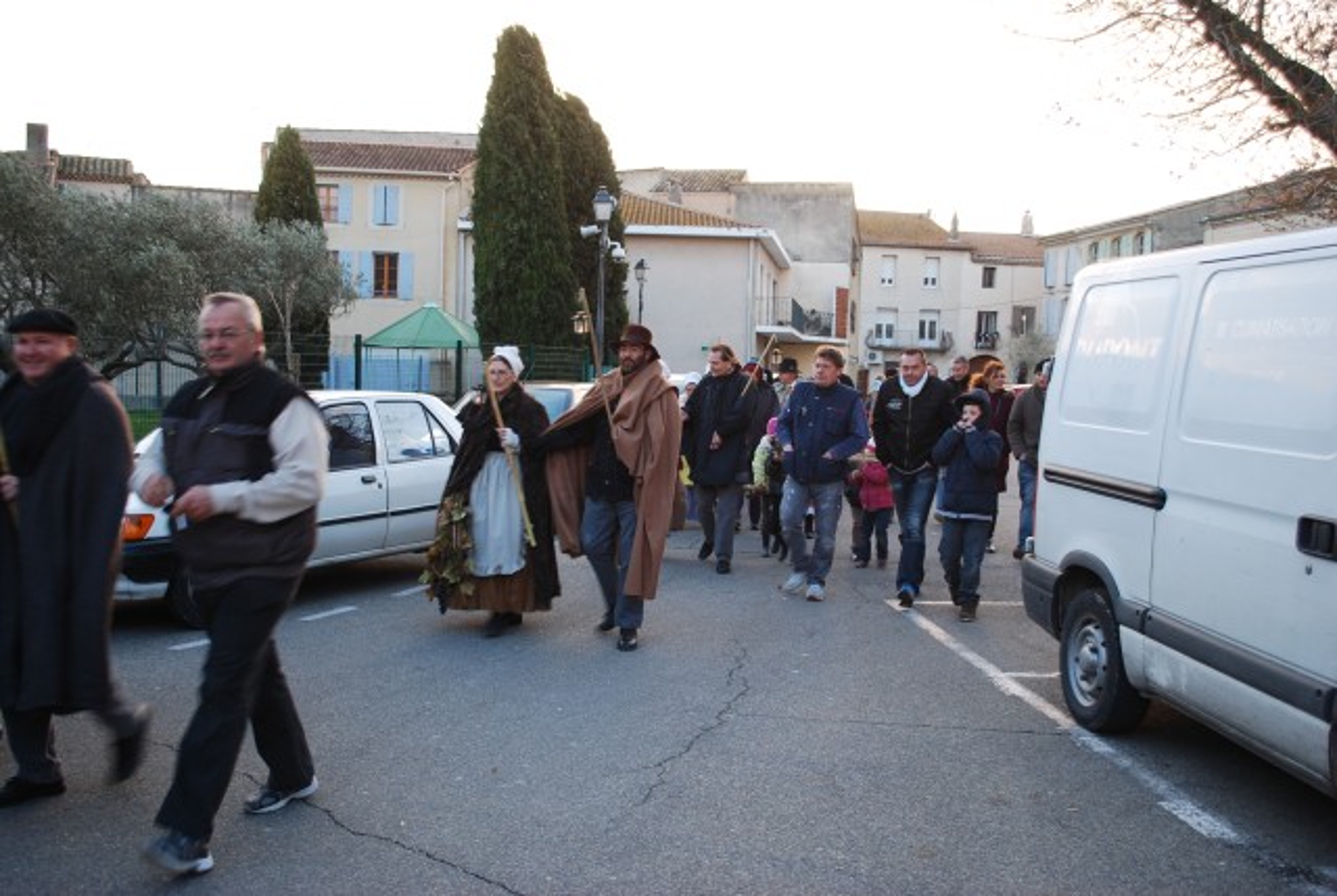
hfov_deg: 53.1
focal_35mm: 36
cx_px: 668
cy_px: 448
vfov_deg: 37.0
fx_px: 1339
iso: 200
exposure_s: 1/30
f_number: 4.2
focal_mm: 24
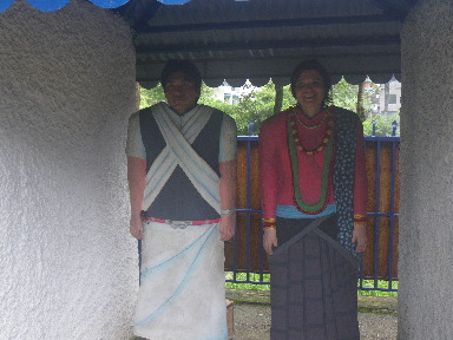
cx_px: 226
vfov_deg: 34.3
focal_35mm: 42
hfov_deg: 44.8
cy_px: 170
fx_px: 550
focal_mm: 7.5
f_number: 4.2
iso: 64
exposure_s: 1/60
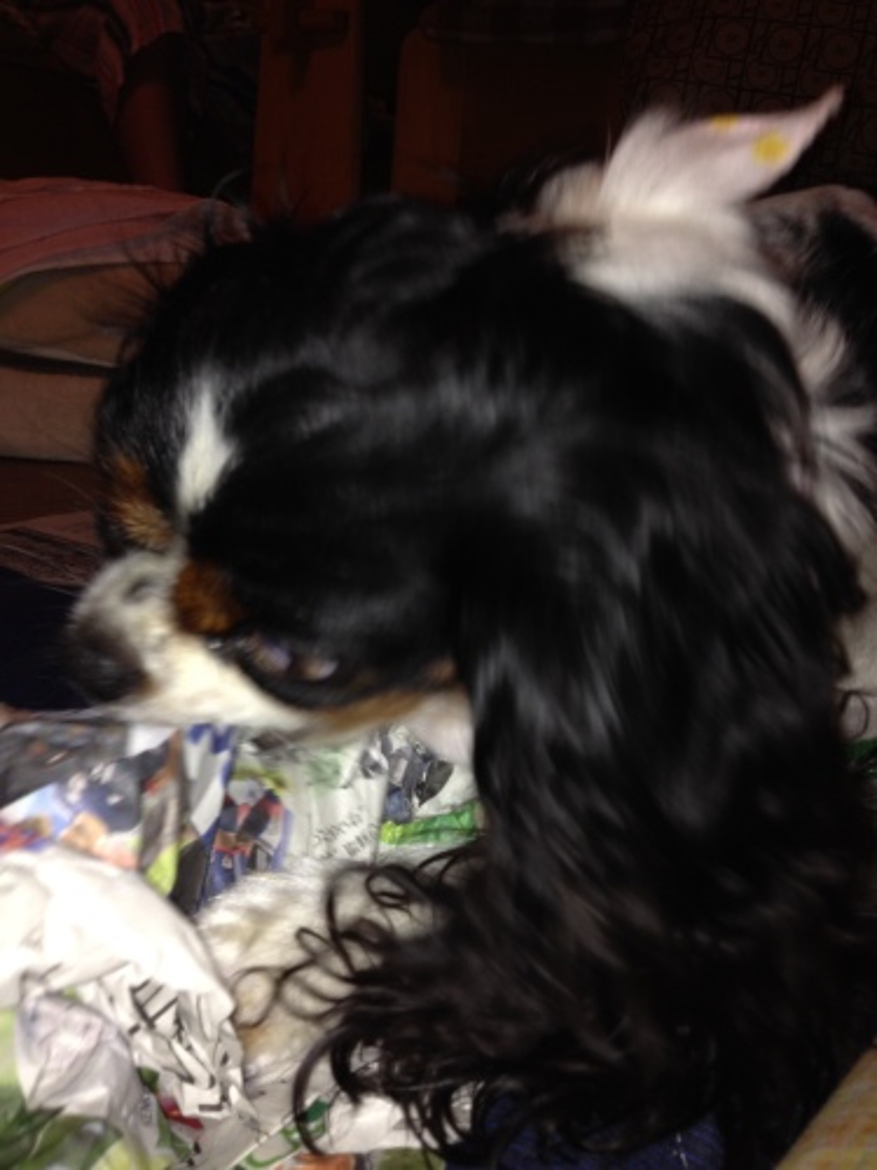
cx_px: 438
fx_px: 1182
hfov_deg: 40.7
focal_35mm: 35
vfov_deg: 52.6
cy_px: 585
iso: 50
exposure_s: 1/38
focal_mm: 4.28
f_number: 2.4
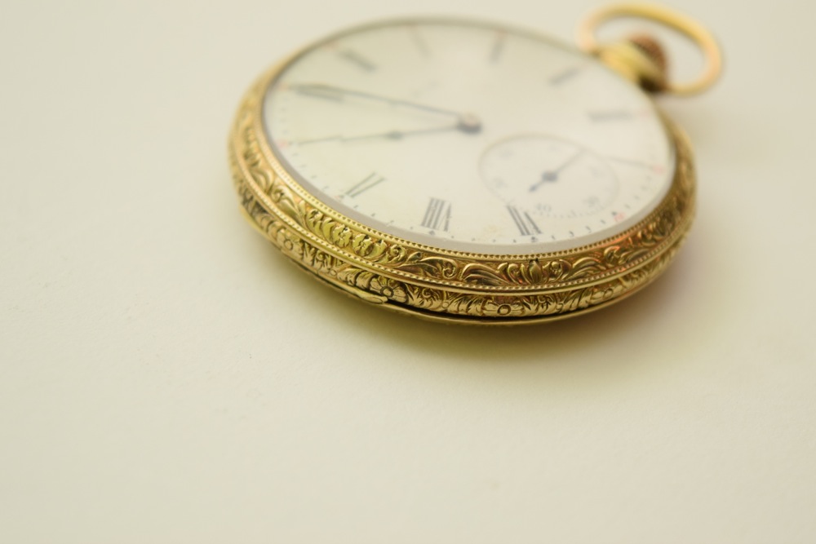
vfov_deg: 16.6
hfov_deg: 24.6
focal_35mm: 82
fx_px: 1870
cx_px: 408
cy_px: 272
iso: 800
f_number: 5.6
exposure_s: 1/80
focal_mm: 55
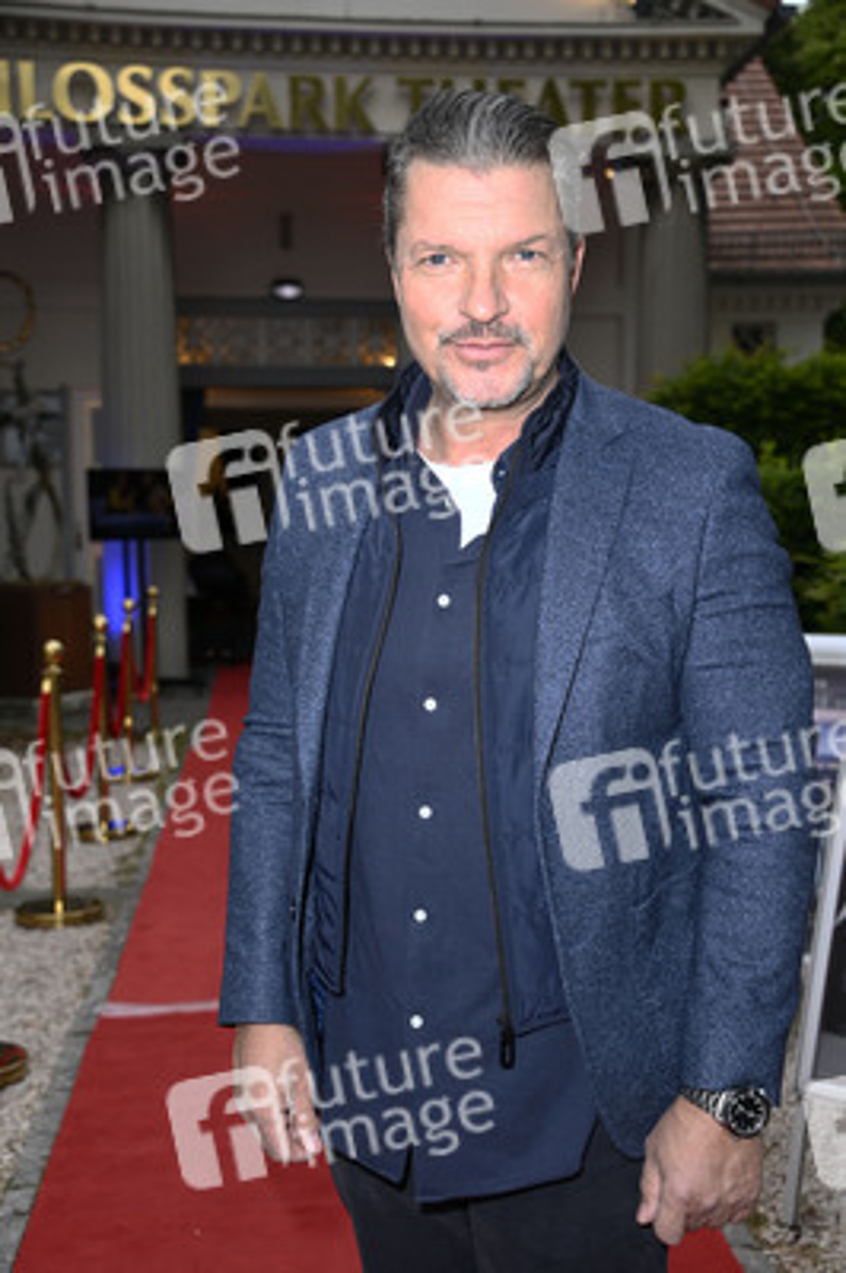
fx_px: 1765
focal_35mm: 50
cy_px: 636
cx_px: 423
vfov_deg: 39.6
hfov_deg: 26.9
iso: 400
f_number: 5.6
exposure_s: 1/250
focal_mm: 50
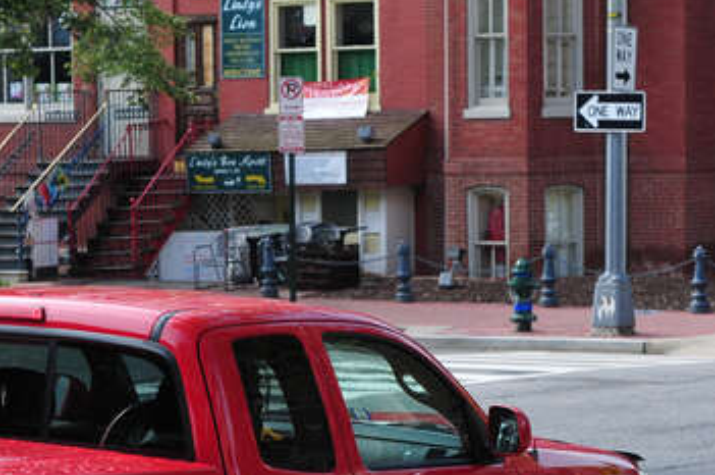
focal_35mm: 171
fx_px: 3392
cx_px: 45
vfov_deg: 8.0
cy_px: 509
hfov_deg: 11.9
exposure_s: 1/200
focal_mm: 50
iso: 200
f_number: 7.1
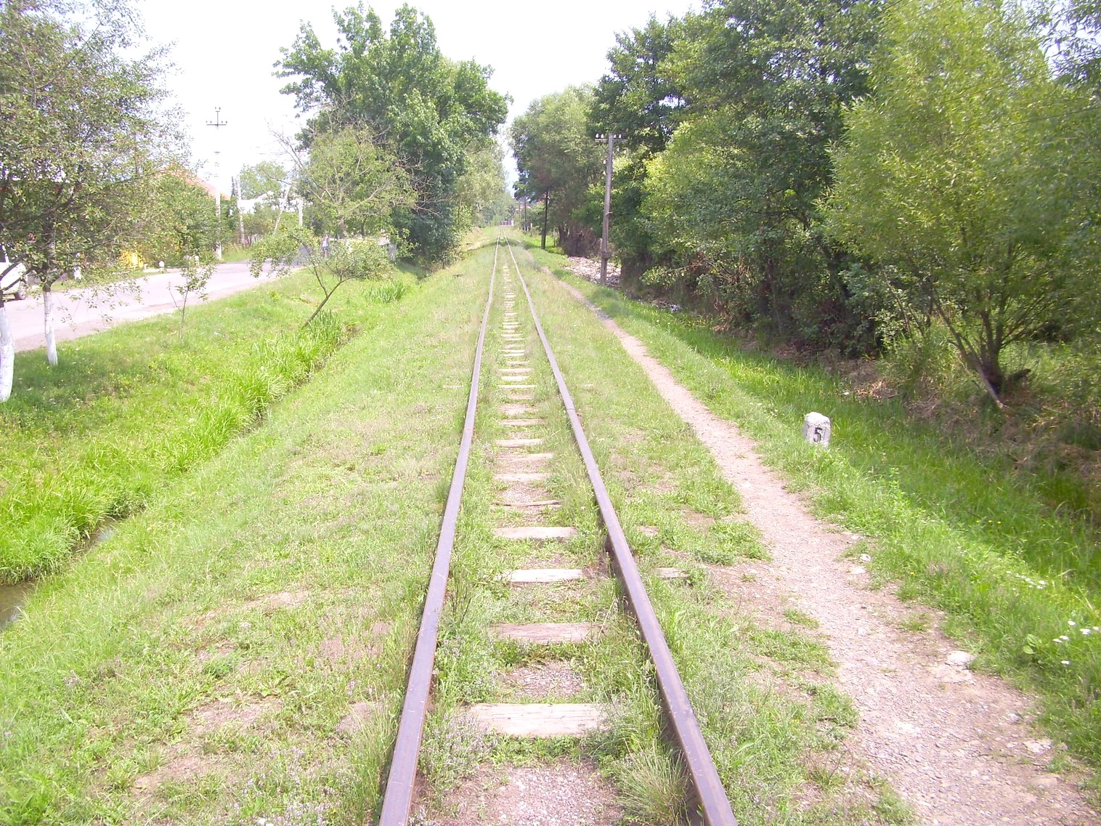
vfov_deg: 41.8
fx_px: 1081
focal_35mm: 34
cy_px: 413
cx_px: 550
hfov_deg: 54.0
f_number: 5.6
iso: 80
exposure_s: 1/125
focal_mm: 5.7
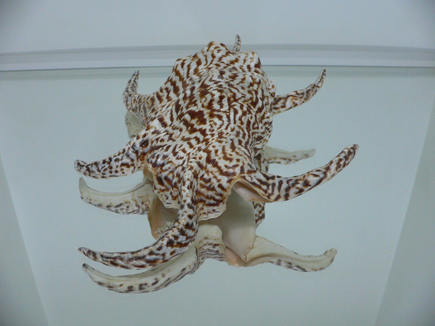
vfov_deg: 40.7
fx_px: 440
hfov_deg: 52.6
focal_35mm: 35
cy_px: 163
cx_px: 218
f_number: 2.8
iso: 200
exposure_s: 1/60
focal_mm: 4.6
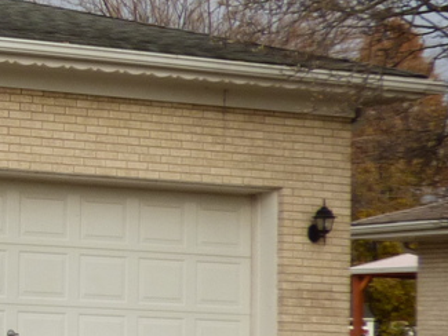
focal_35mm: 155
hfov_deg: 11.4
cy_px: 200
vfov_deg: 9.6
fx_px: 2007
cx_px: -477
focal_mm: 6.18
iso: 100
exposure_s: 1/640
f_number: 3.4
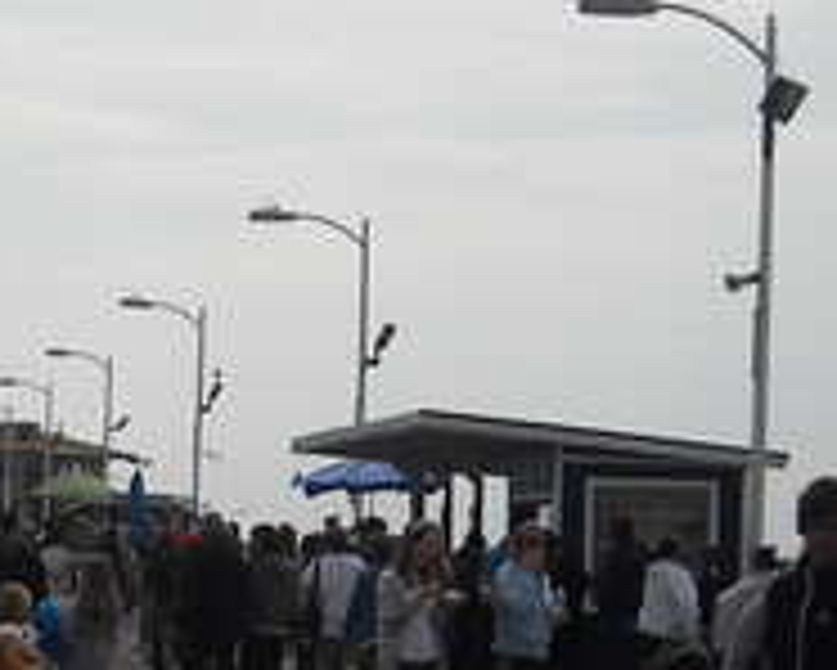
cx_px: -158
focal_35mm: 147
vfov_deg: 10.5
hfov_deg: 12.8
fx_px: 3643
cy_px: 337
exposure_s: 1/770
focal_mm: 5.7
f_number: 5.6
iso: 64
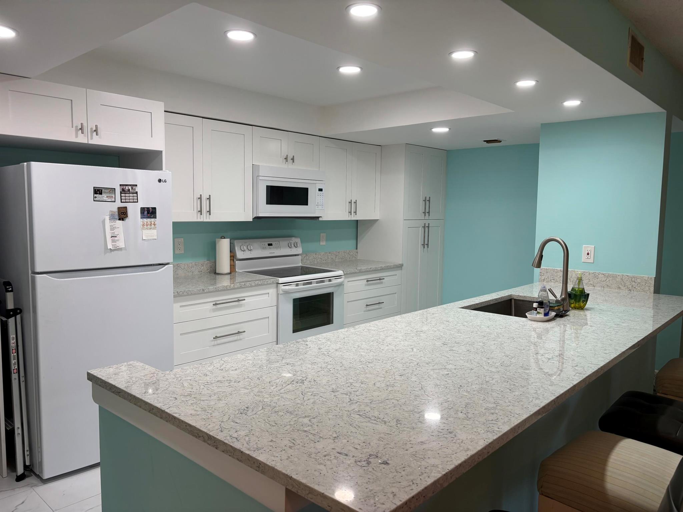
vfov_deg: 53.1
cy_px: 256
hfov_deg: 67.3
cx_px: 342
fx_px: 513
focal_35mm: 26
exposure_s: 1/120
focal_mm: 5.96
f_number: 1.6
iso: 80
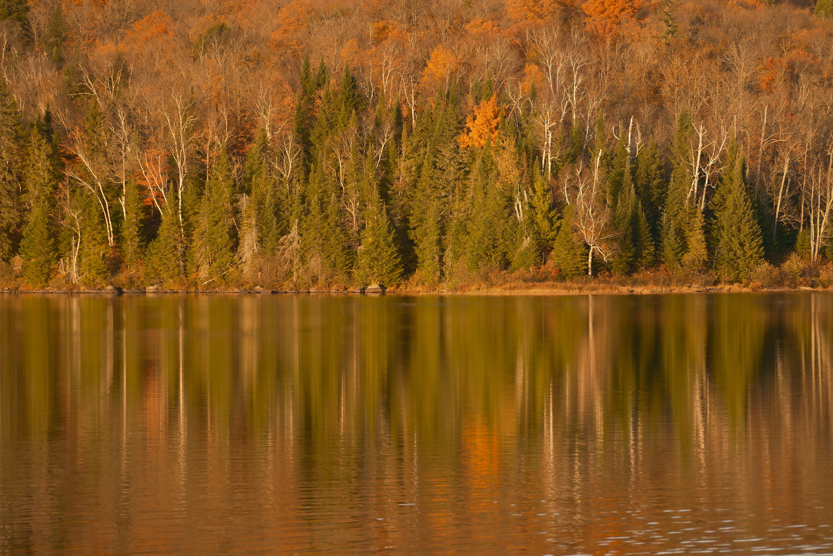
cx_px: 416
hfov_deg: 11.6
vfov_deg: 7.8
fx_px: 4095
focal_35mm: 177
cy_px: 278
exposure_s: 1/350
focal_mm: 118
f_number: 5.6
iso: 250
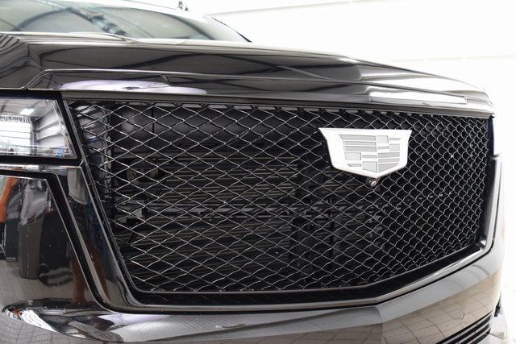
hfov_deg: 53.1
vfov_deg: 36.9
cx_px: 258
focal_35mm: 36
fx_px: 516
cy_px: 172
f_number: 4.5
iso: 1600
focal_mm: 24
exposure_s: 1/15
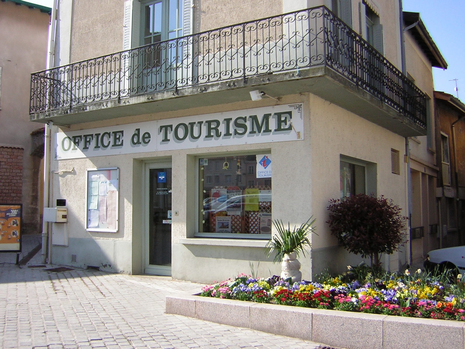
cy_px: 174
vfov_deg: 39.7
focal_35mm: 36
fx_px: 484
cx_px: 232
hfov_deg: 51.4
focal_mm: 4.7
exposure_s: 1/166
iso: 50
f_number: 5.2
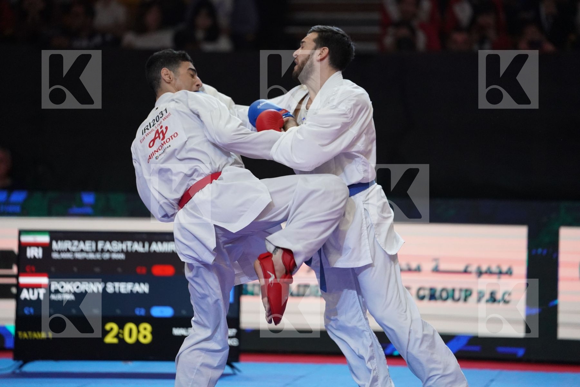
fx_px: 3222
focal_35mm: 200
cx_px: 290
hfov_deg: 10.3
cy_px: 194
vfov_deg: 6.9
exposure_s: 1/1000
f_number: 2.8
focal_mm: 200
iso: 4000
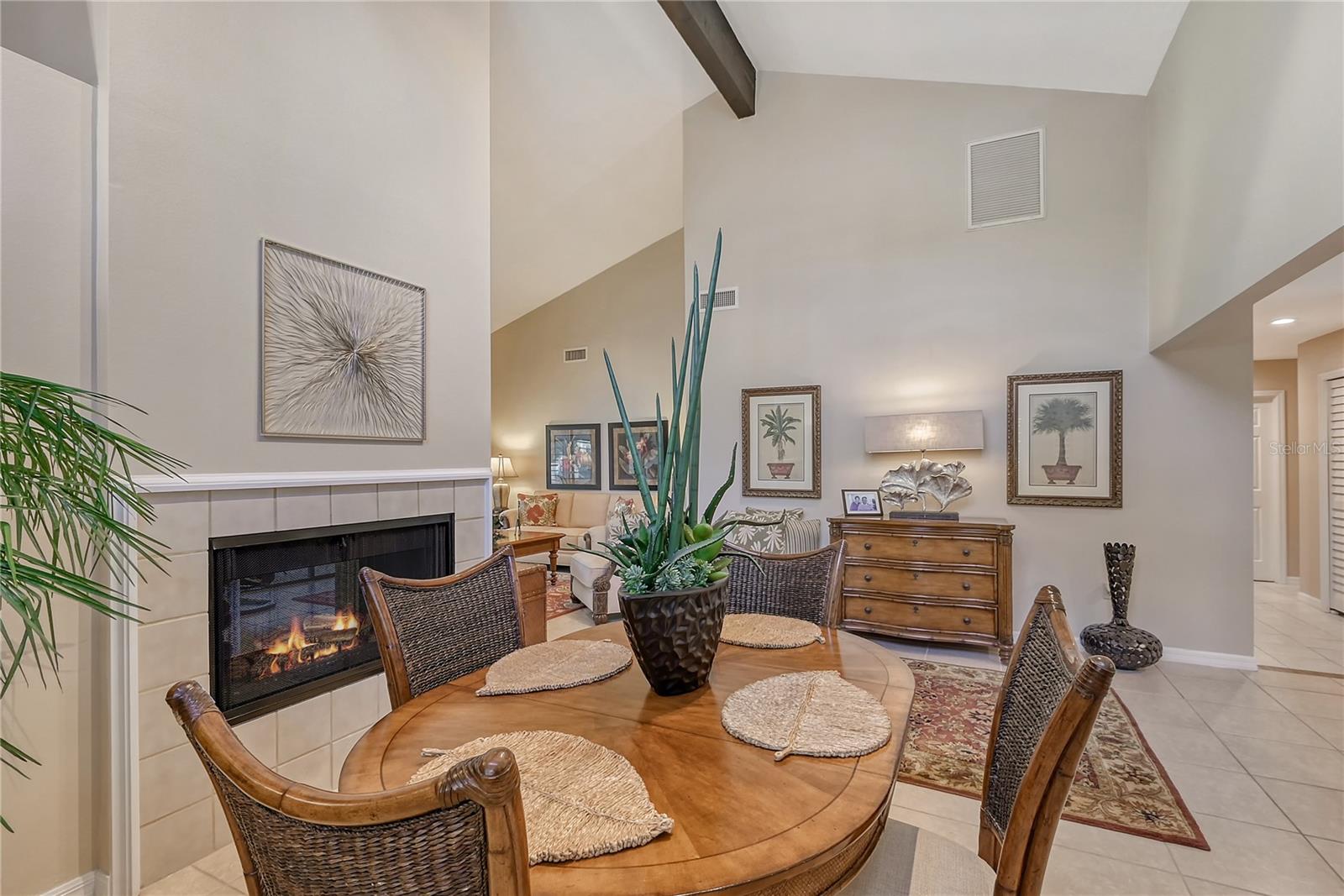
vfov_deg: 77.3
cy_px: 448
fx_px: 560
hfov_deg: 100.4
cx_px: 672
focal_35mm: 15
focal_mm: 10
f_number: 10
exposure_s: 1/200
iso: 800
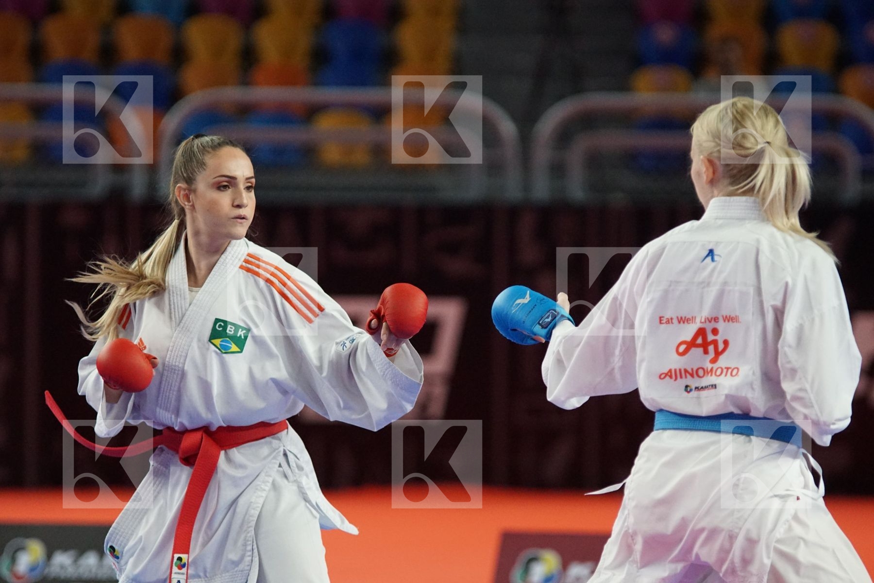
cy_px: 292
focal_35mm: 240
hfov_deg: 8.6
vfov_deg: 5.7
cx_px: 437
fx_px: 5826
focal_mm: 160
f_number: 2.8
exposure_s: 1/2000
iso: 3200
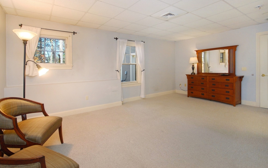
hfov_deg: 92.6
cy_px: 76
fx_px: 128
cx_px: 131
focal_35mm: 18
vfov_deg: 66.2
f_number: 4.5
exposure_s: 1/60
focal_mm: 11
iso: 800
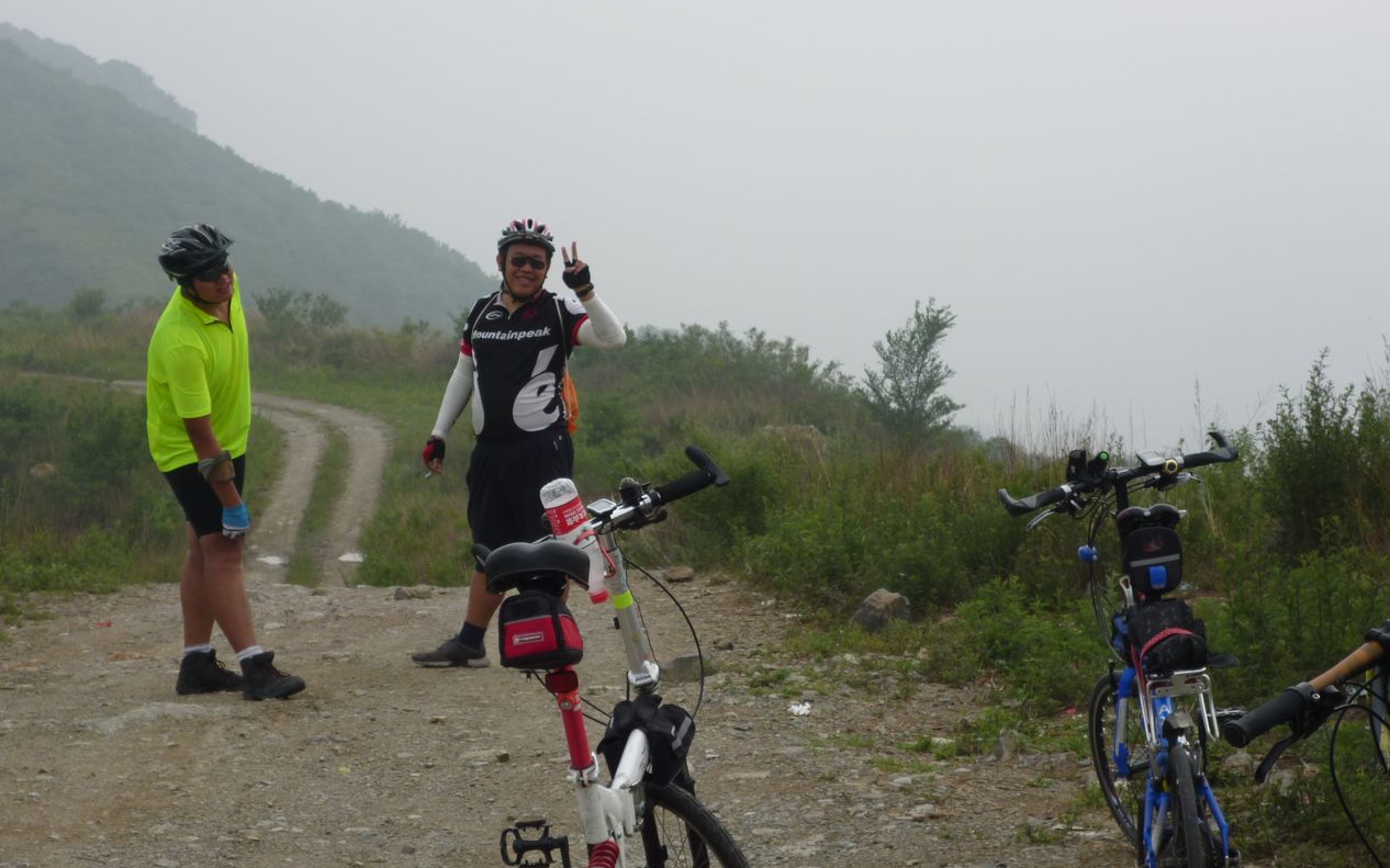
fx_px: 2841
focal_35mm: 75
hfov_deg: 27.5
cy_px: 475
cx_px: 694
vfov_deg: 17.4
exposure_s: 1/400
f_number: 5
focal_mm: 12.5
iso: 100
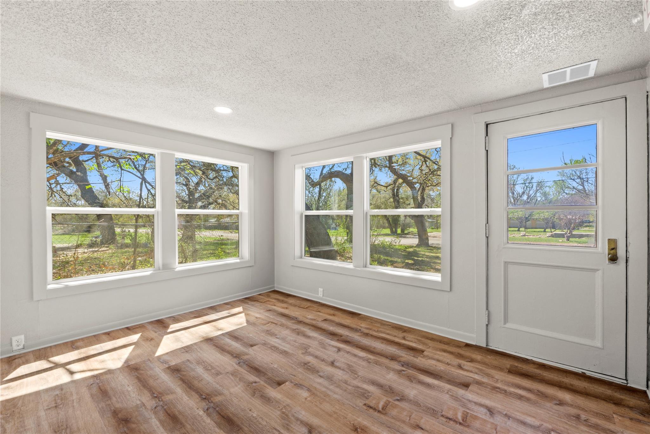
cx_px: 325
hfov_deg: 100.4
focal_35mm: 15
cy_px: 217
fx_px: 271
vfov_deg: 77.3
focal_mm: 10
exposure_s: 1/3
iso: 250
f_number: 11
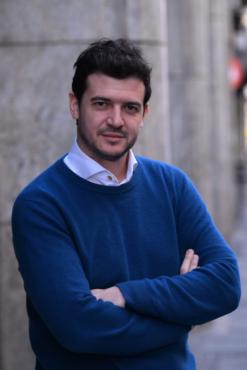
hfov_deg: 10.5
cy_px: 185
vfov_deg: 15.6
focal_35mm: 131
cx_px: 124
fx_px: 1348
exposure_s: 1/200
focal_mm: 130
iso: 500
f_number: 4.5
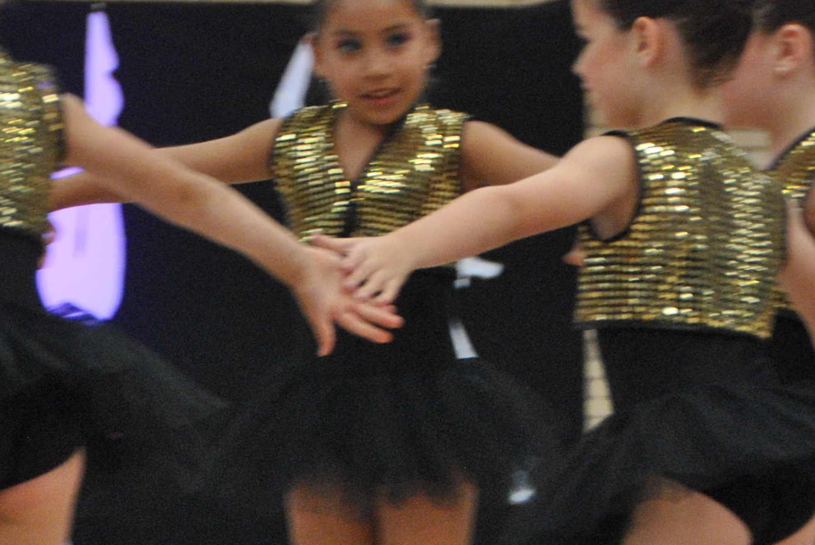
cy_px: 366
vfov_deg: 4.2
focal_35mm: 326
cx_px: 229
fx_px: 7399
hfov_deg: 6.3
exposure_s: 1/100
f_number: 5.3
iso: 800
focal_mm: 75
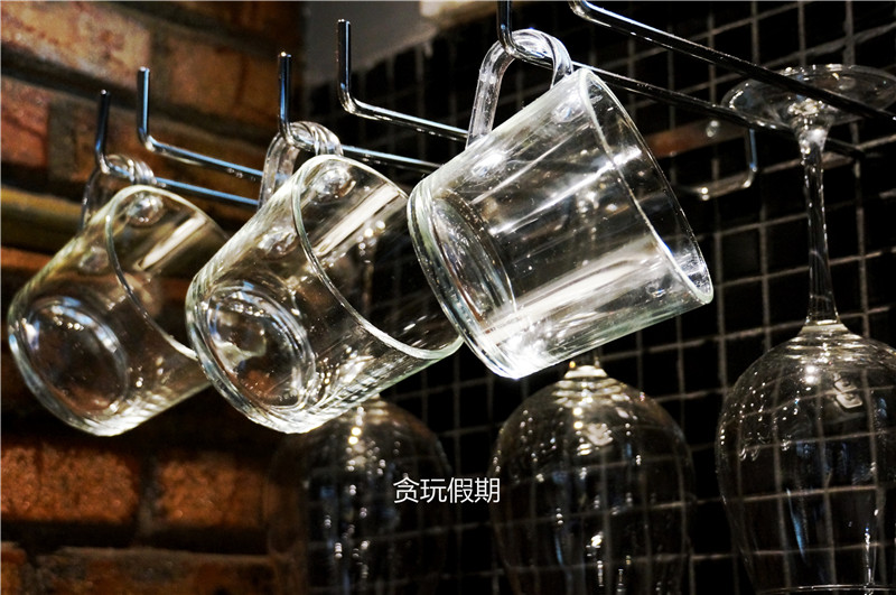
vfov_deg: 18.9
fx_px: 1789
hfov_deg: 28.1
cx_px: 448
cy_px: 298
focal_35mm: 72
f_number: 5
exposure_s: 1/160
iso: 3200
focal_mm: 48
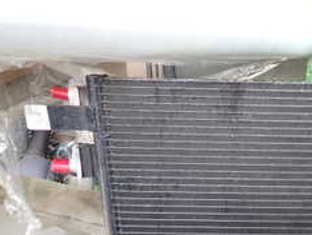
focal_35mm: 64
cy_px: 192
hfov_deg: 26.6
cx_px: 383
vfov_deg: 22.6
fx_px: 577
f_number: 2
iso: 160
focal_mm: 4.5
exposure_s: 1/60
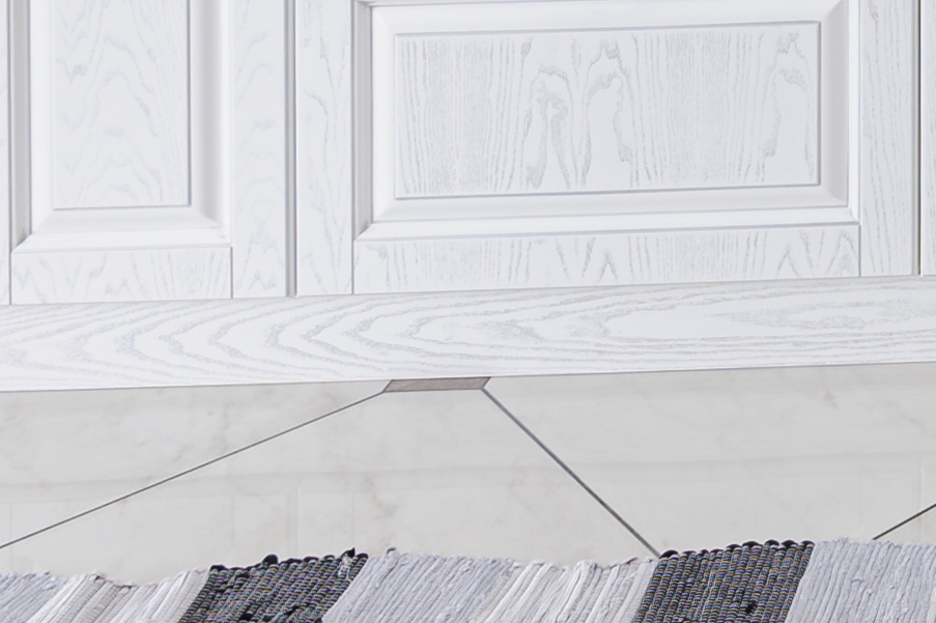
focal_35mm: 75
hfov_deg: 21.6
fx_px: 1949
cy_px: -801
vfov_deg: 13.8
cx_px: 1483
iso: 200
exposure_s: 1/5
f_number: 10
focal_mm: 16
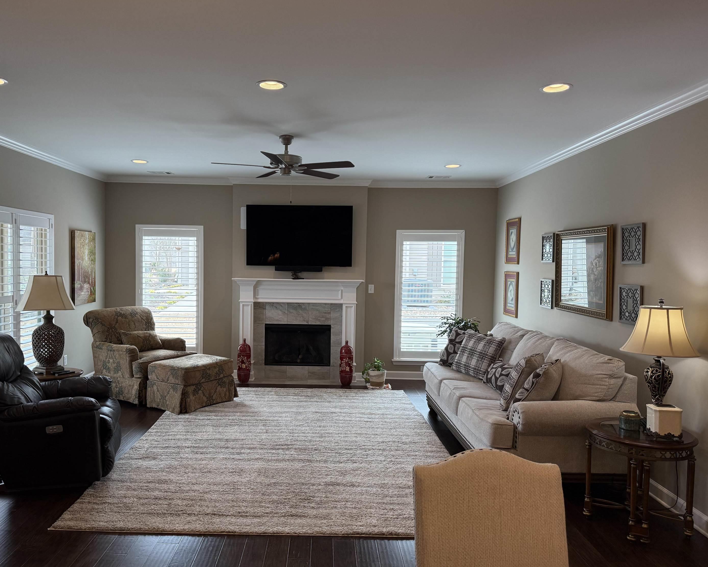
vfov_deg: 54.9
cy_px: 285
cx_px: 319
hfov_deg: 65.9
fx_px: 545
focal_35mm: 26
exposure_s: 1/240
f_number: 1.78
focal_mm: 6.76
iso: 200
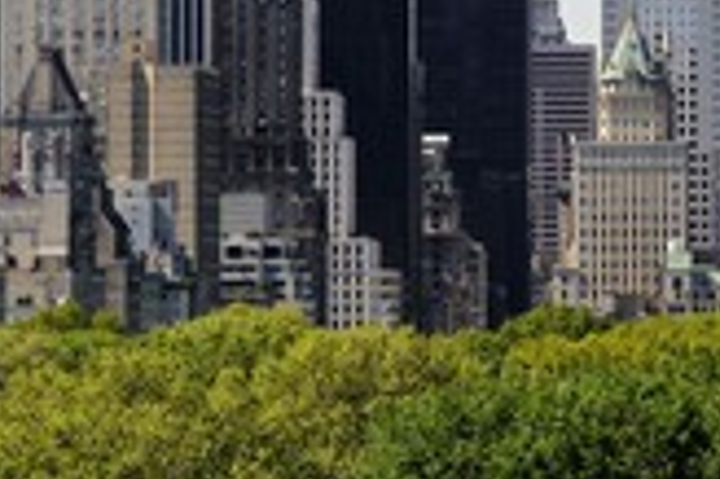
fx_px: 7412
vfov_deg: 3.7
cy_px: 40
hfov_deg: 5.6
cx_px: 255
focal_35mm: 371
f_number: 8
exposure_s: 1/250
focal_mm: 145
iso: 200
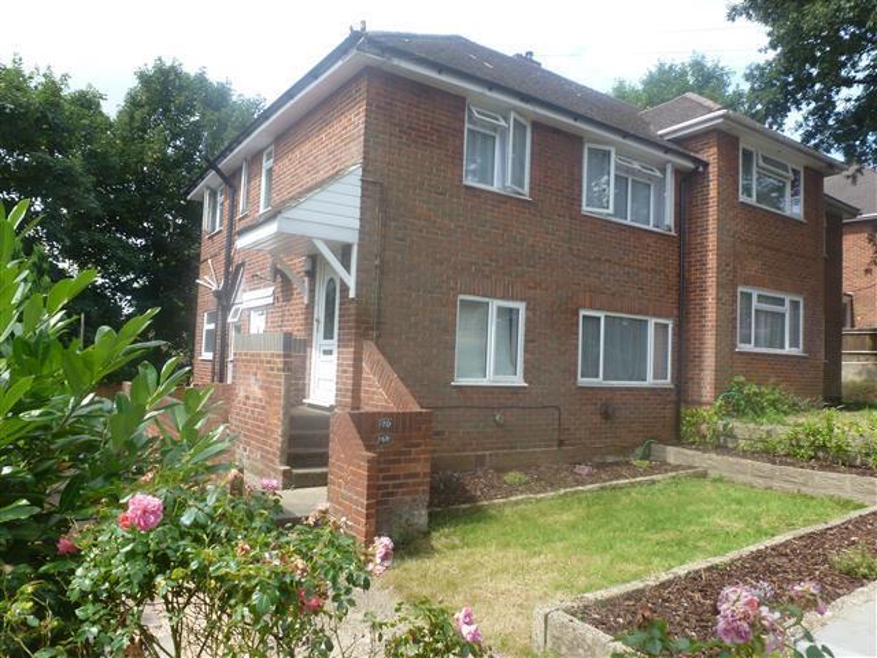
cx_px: 438
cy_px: 329
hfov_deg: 71.6
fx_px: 608
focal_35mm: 24
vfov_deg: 56.8
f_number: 4
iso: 100
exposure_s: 1/200
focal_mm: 4.3
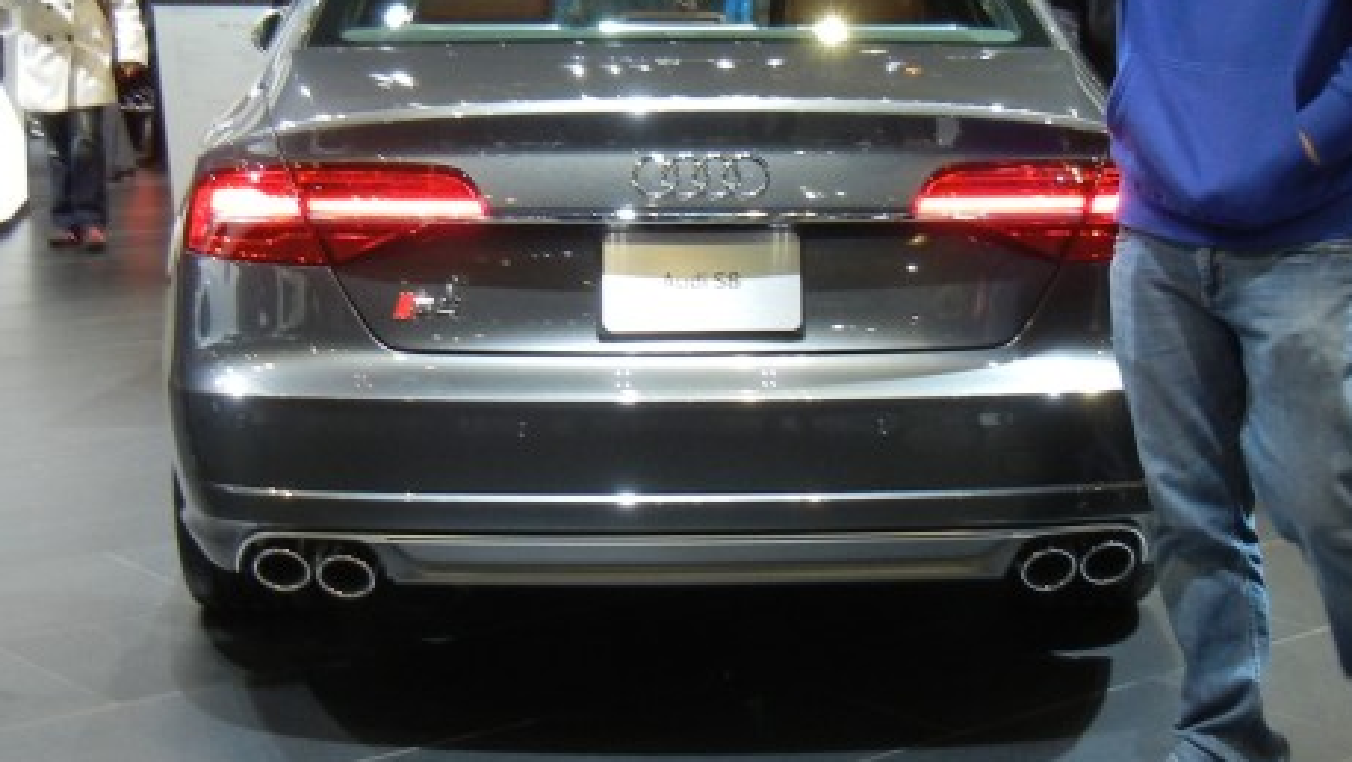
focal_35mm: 73
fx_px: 2618
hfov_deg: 29.0
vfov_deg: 16.5
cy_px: 313
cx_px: 706
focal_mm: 5.4
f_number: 3.5
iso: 233
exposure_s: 1/60
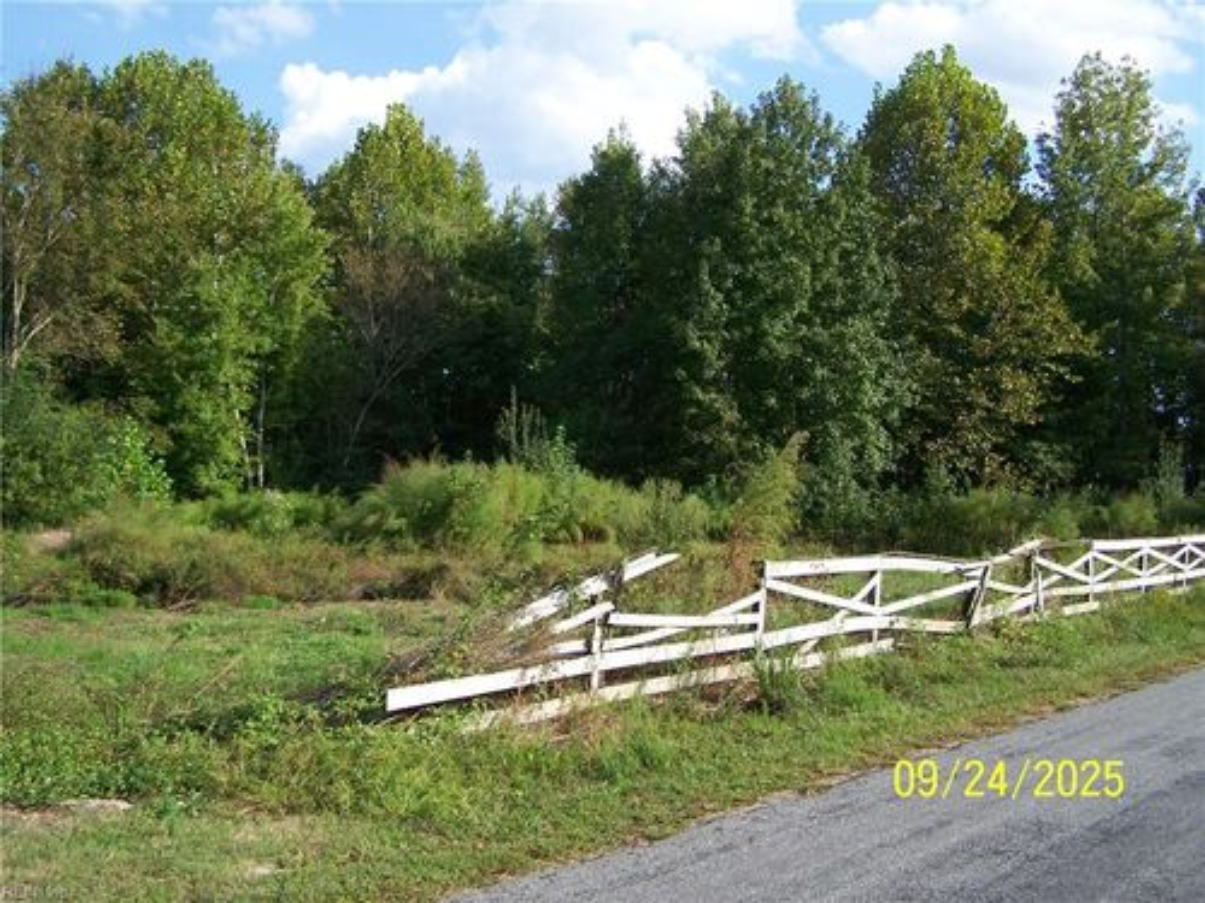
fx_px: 1323
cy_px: 452
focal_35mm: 38
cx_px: 602
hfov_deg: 49.0
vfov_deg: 37.7
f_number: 2.8
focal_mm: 6.3
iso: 64
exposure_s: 1/500
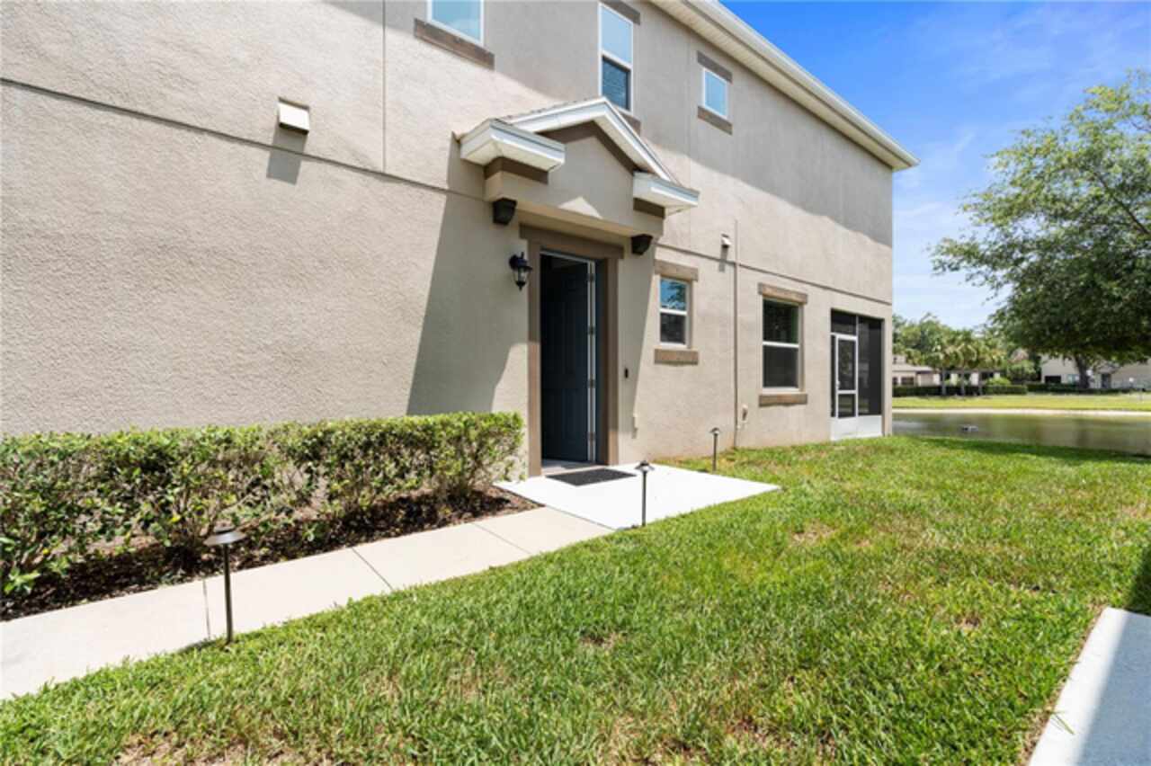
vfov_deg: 73.7
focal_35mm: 16
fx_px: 511
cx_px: 576
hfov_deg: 96.8
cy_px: 383
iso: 250
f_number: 8
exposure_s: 1/60
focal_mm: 16
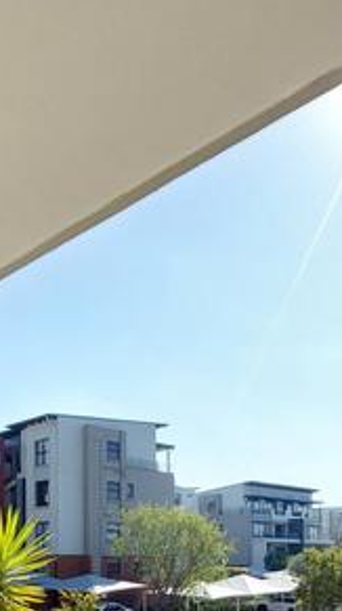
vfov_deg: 45.7
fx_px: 631
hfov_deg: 30.3
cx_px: 162
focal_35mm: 39
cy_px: 573
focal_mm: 1.74
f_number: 2.2
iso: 50
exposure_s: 1/770
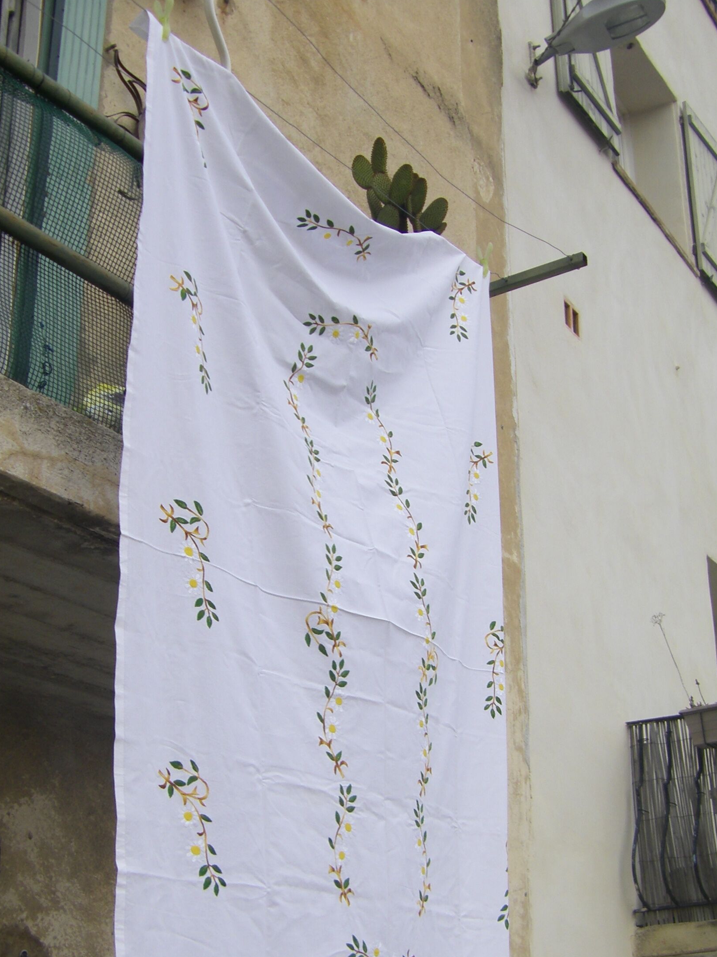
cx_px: 325
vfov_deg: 33.5
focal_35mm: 57
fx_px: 1574
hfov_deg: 25.6
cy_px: 629
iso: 64
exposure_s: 1/100
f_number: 7
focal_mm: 6.3
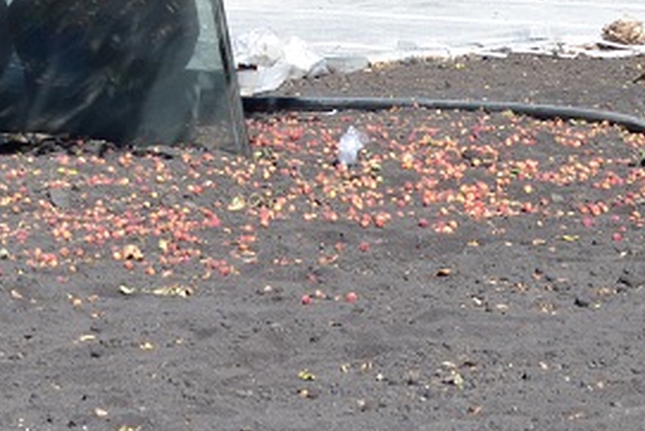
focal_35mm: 199
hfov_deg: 10.3
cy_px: -329
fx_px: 3567
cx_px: 193
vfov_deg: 6.8
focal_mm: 36
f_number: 7.1
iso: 100
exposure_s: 1/200
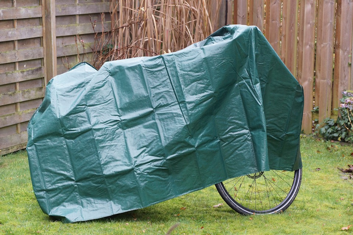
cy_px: 118
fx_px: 1324
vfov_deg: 10.2
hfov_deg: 15.2
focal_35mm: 135
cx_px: 176
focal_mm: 90
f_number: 5.6
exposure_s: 1/80
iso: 800
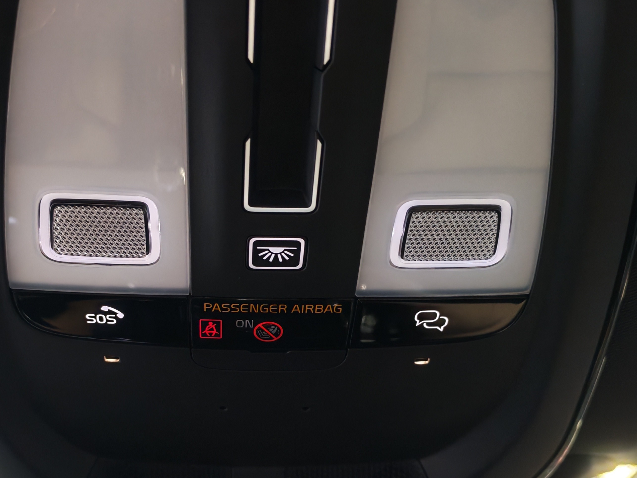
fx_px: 920
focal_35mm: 50
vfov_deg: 28.8
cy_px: 343
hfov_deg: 38.1
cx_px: 260
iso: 764
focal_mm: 6.12
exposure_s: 1/50
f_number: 1.9
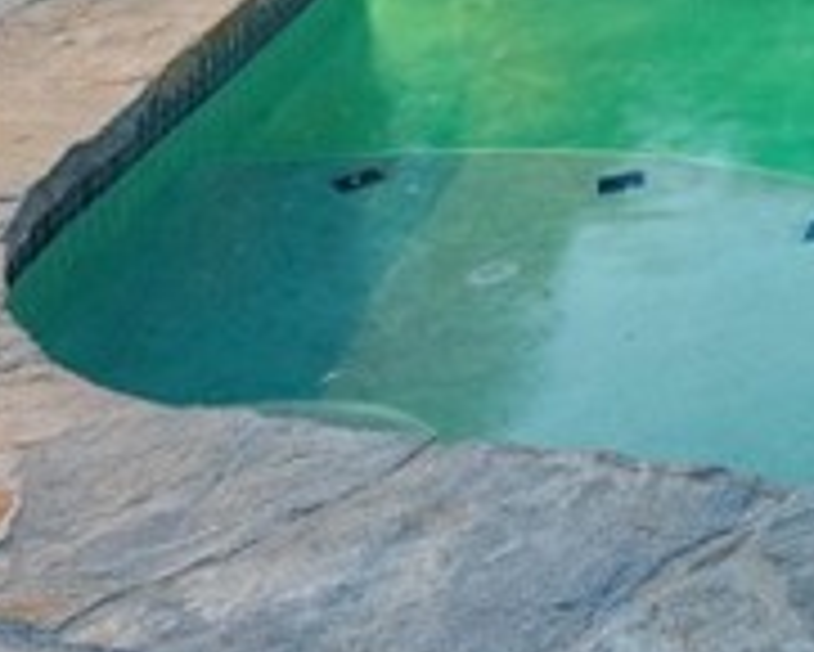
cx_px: 1695
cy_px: -708
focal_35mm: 85
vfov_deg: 14.5
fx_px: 2049
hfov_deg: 16.3
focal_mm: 16
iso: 2000
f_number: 8
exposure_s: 1/13
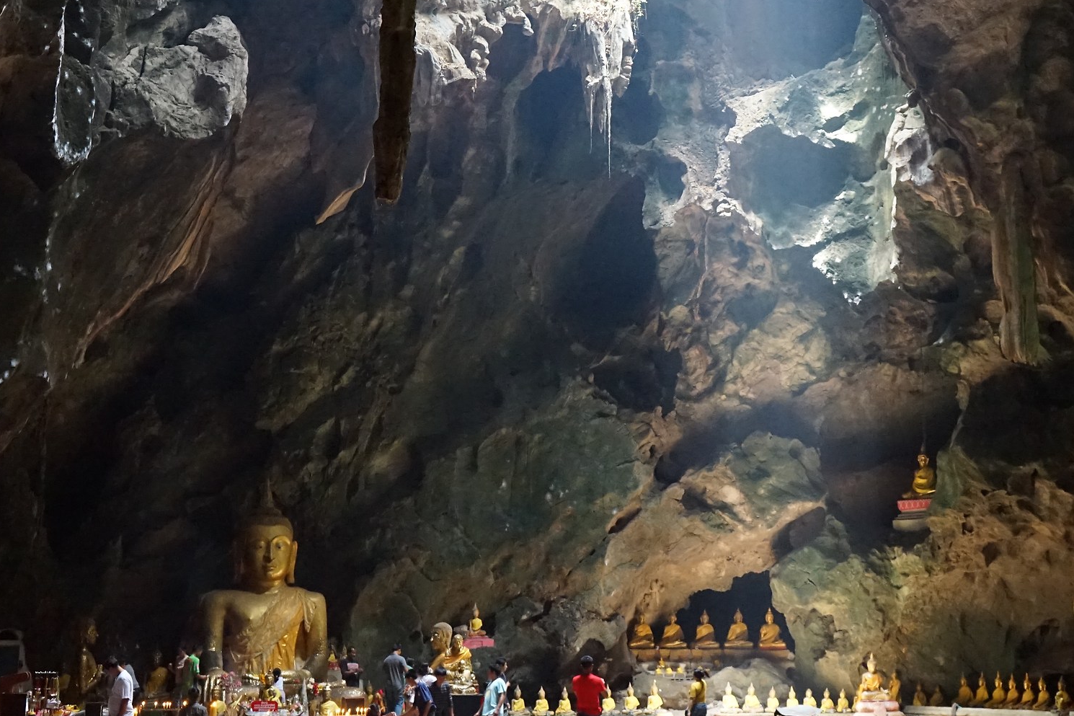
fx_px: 1730
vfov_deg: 23.2
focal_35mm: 58
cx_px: 636
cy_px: 204
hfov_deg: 34.4
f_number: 5
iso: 6400
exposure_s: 1/30
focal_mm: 36
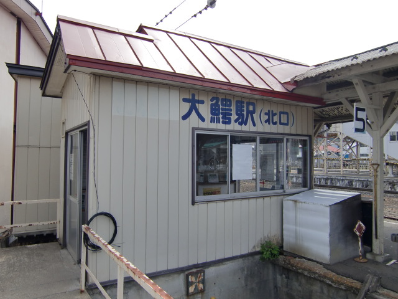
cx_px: 199
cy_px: 150
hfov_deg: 63.4
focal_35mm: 28
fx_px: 322
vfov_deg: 49.7
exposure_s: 1/160
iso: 64
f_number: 7
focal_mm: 4.9
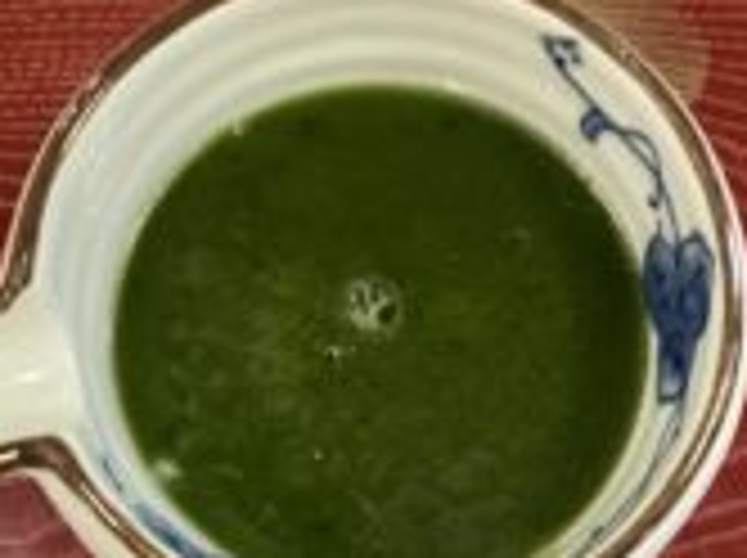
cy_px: 335
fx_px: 1508
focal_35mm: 70
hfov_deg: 27.8
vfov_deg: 20.9
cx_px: 403
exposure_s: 1/40
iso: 400
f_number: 2.4
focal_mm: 3.3
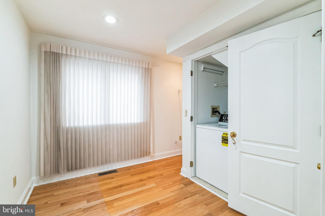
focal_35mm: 16
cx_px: 162
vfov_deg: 73.7
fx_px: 144
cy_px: 108
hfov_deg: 96.7
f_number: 5.6
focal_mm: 16
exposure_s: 1/200
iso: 3200
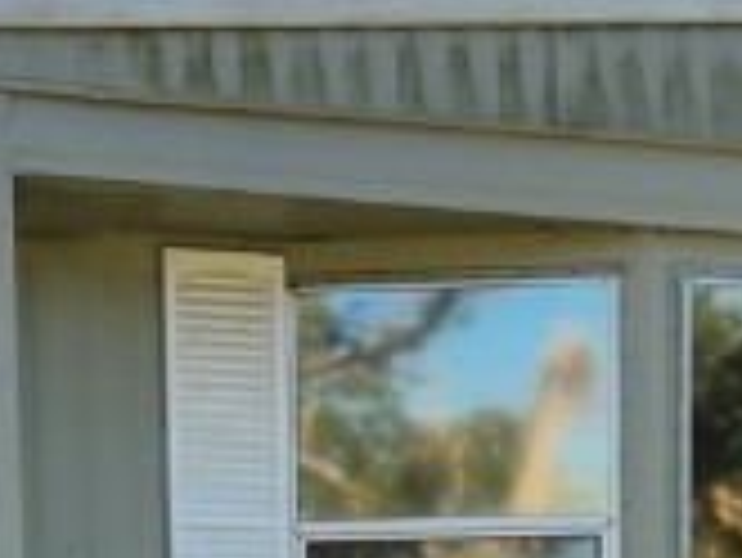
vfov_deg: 9.9
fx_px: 3067
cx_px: 139
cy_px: 968
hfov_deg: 13.7
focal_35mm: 143
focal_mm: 5.4
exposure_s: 1/1064
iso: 20
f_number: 1.8
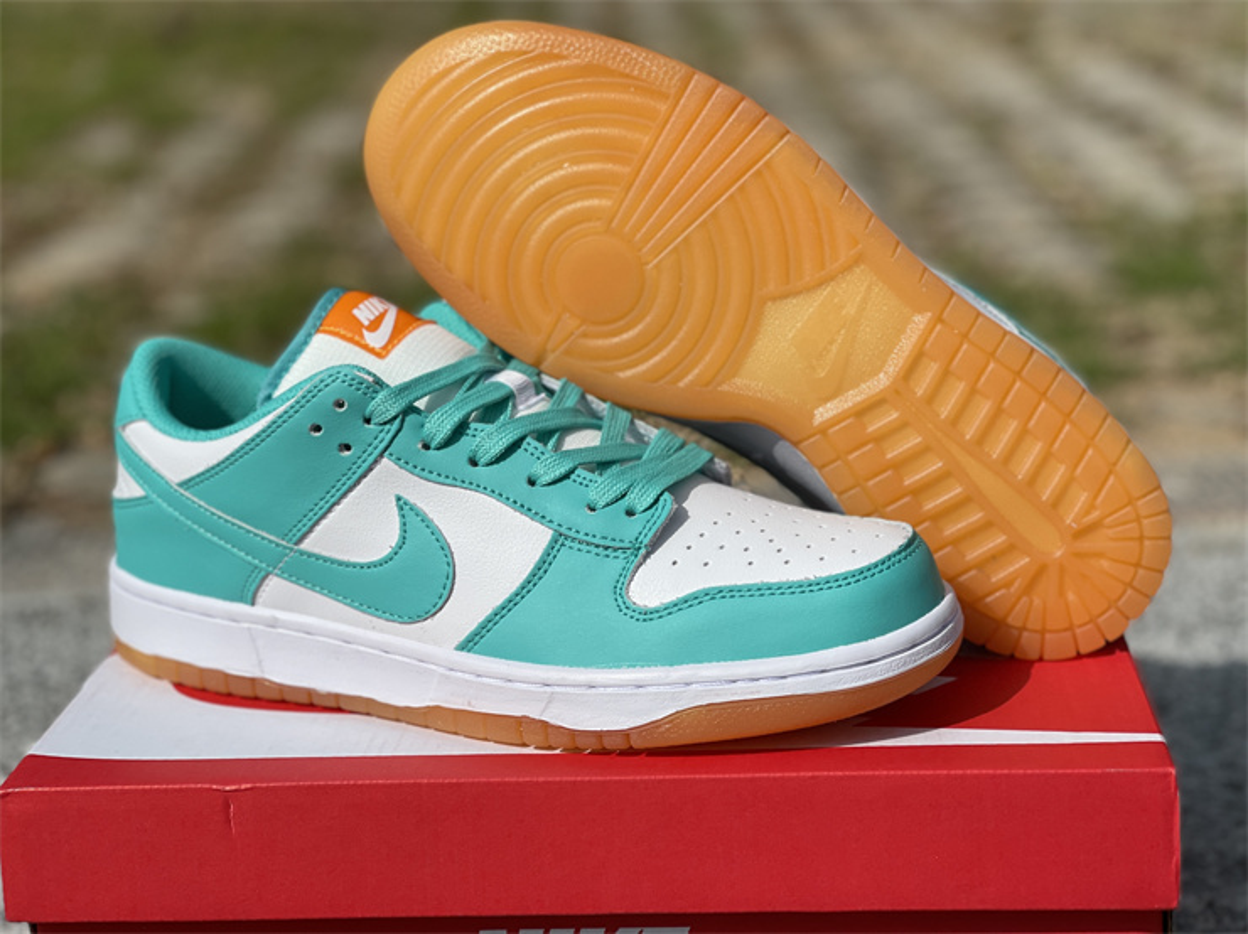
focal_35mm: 64
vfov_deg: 22.9
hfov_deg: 30.3
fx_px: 2306
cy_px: 467
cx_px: 624
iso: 32
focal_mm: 7.5
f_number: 2.2
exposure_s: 1/4785
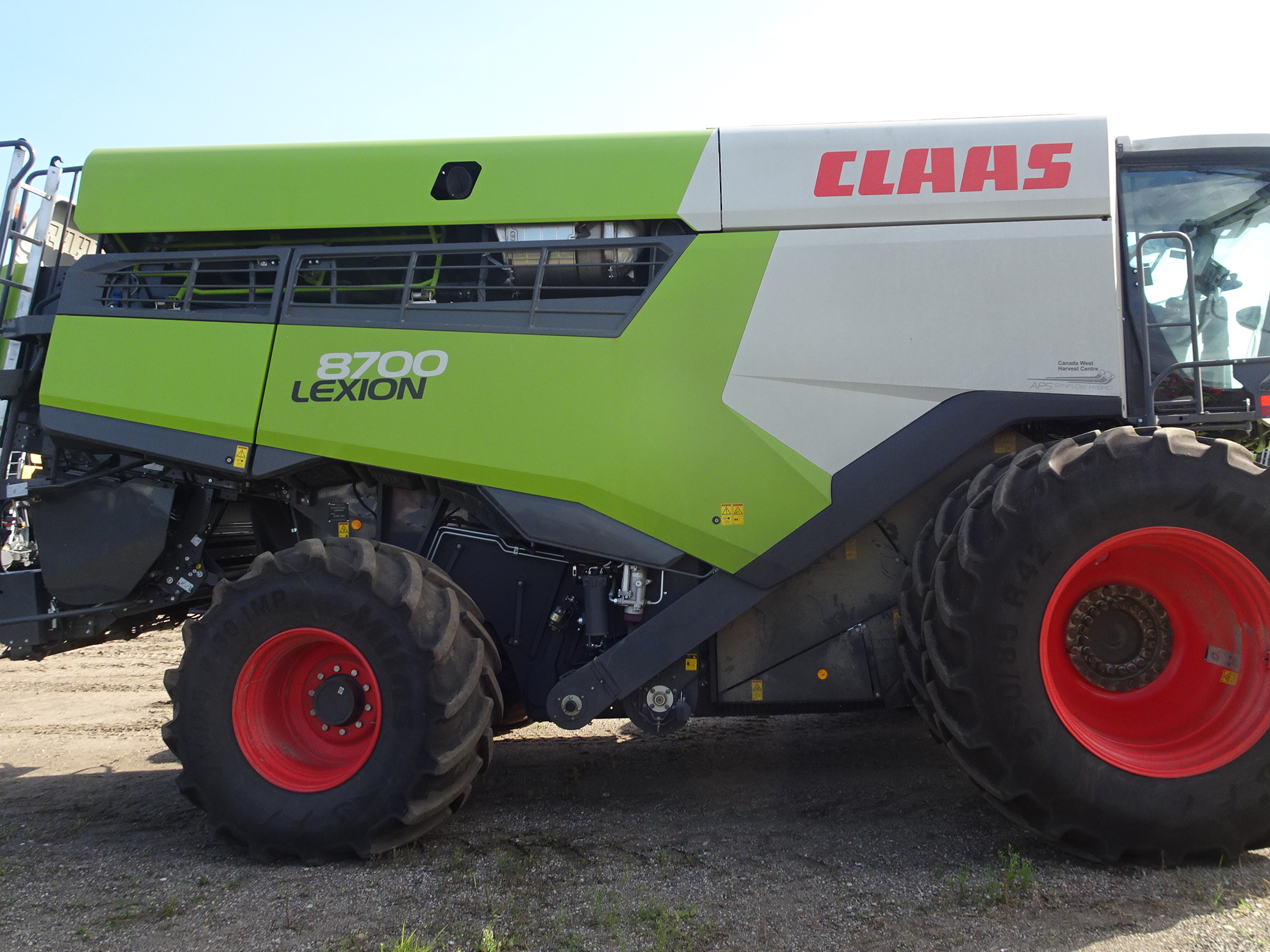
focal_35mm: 30
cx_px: 693
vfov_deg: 46.8
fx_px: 1101
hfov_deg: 59.9
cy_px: 457
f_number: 3.5
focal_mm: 4.1
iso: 80
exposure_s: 1/320
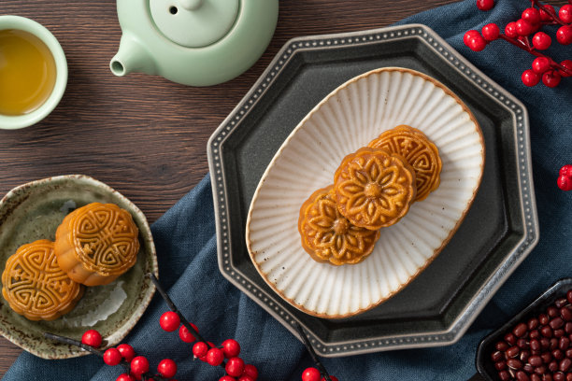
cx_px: 286
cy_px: 190
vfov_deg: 11.3
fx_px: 1922
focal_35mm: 121
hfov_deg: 16.9
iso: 100
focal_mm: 121
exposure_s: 1/125
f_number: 13
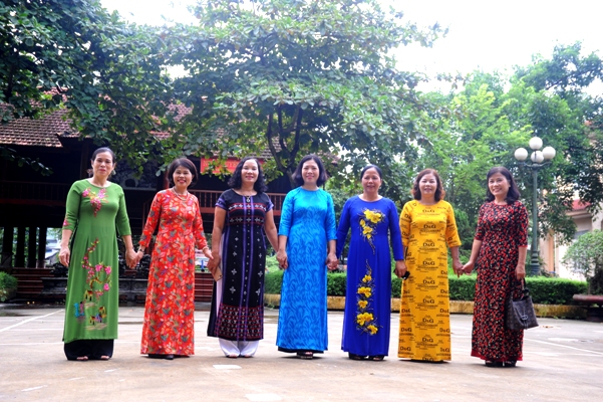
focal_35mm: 50
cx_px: 302
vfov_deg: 27.0
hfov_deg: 39.6
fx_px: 837
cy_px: 201
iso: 200
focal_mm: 50
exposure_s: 1/80
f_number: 6.3
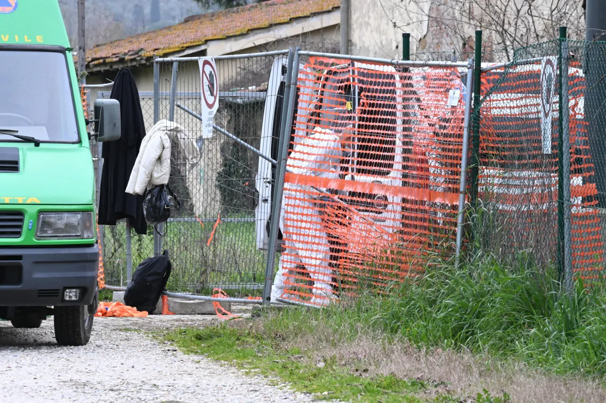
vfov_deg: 4.6
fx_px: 5048
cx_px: 303
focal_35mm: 300
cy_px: 202
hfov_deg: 6.9
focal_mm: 200
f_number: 10
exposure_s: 1/125
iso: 2000
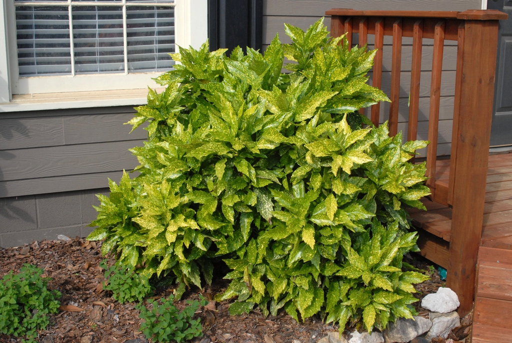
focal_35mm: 42
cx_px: 256
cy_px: 172
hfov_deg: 46.4
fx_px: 598
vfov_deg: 32.0
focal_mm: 28
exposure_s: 1/350
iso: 400
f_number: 10
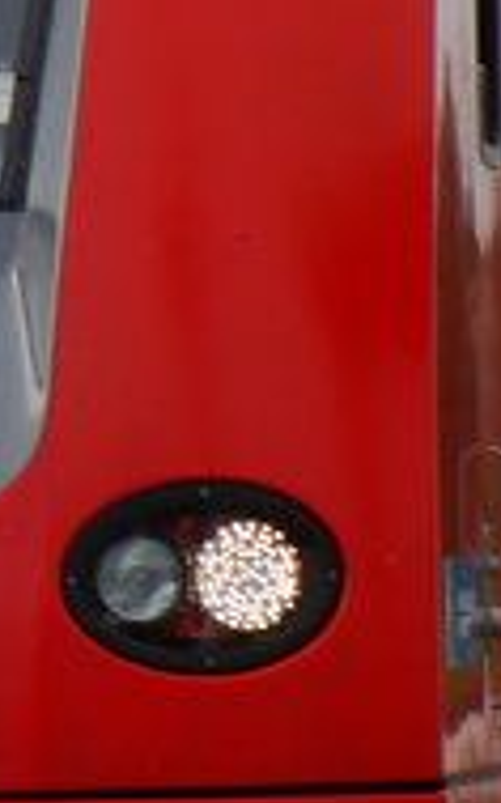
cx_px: 403
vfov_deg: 3.7
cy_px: 238
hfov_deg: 2.3
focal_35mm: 565
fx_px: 12353
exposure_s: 1/250
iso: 160
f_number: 7.1
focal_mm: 42
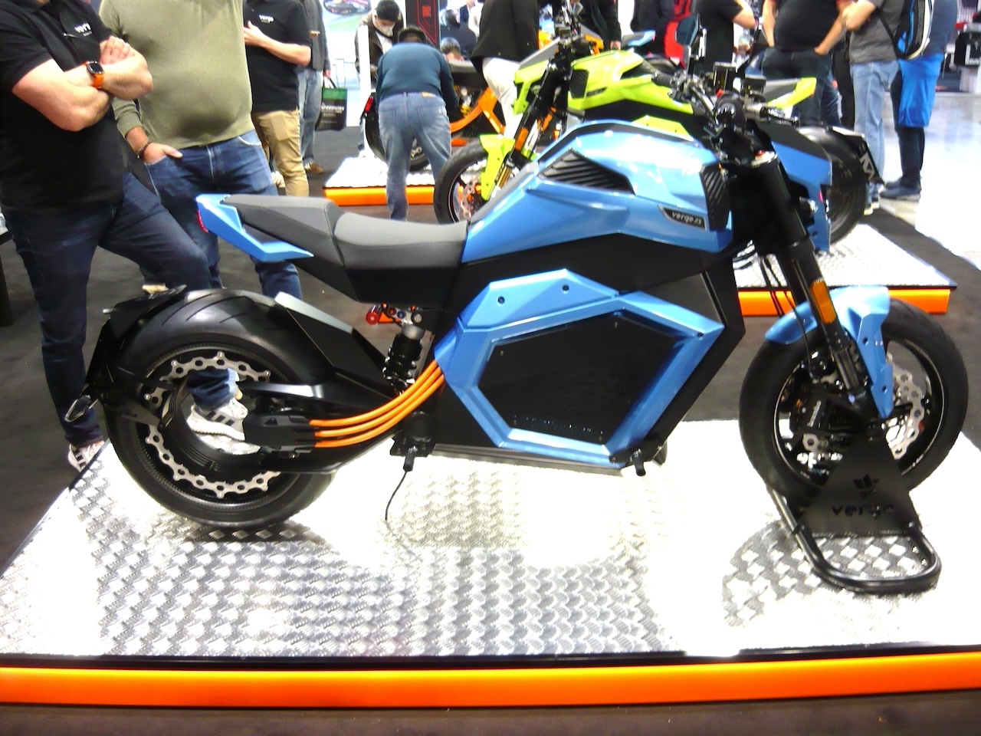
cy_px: 368
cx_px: 490
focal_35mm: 33
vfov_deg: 42.9
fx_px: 935
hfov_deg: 55.4
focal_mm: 5.5
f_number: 2.8
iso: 200
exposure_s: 1/30
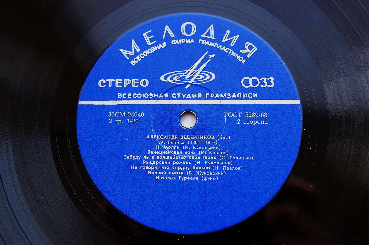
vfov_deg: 25.7
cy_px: 122
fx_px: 538
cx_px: 184
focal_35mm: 52
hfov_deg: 37.9
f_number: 3.3
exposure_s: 1/40
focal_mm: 35
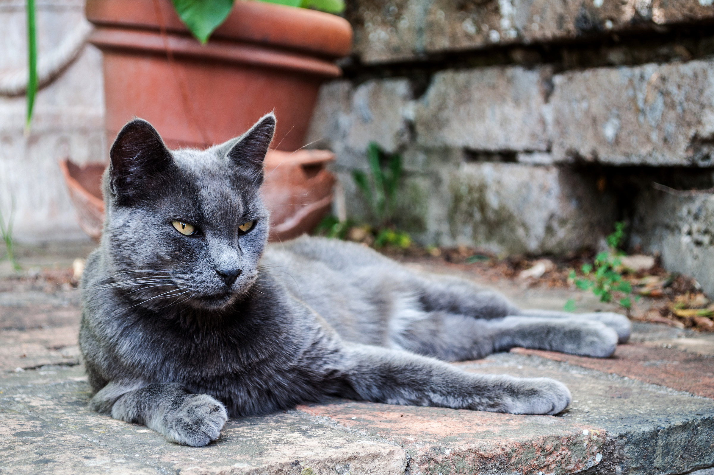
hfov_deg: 24.6
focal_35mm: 82
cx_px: 357
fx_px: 1634
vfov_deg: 16.5
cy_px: 238
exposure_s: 1/20
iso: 200
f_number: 5.6
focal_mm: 55
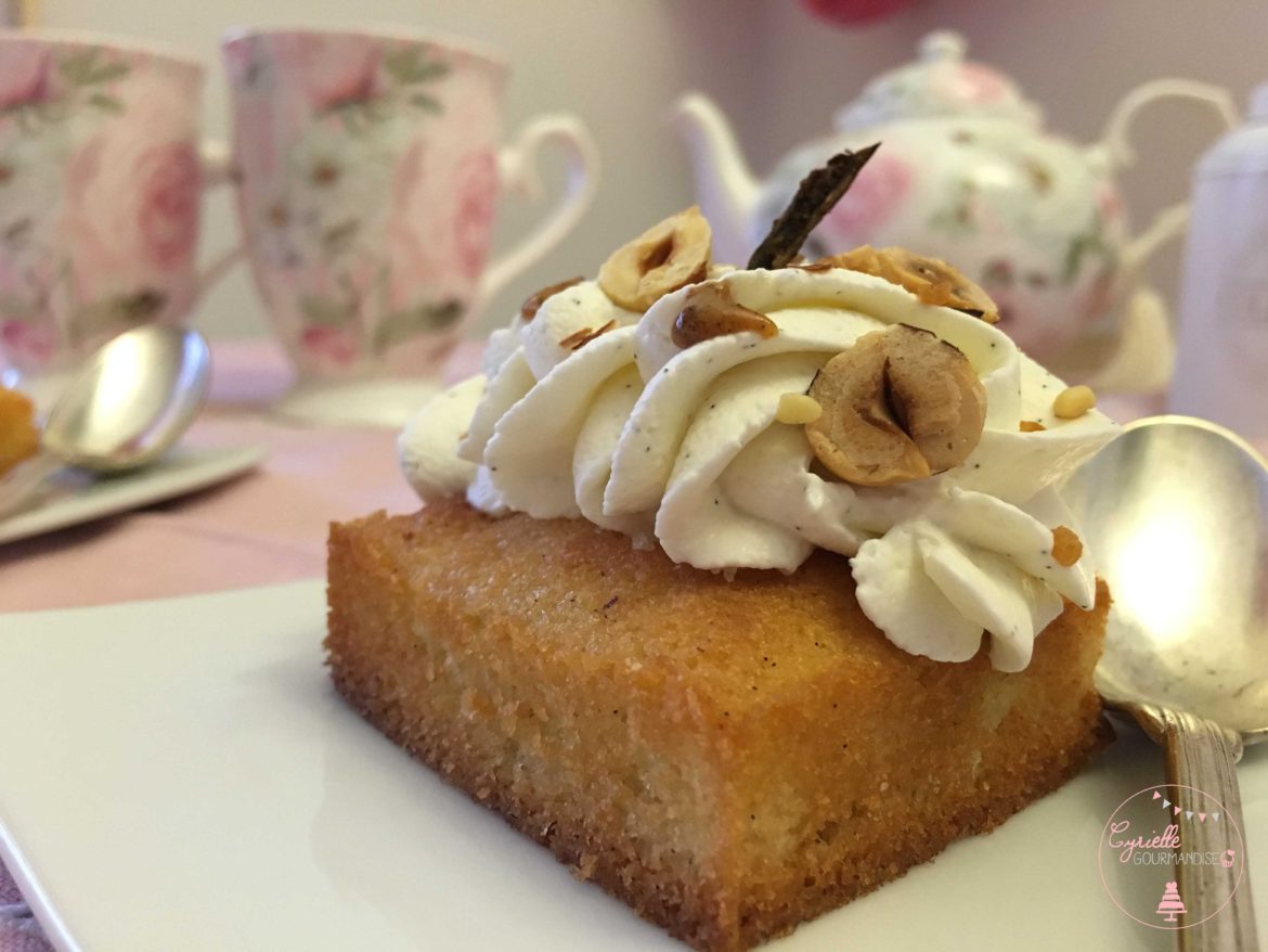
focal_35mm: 29
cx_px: 634
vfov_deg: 48.2
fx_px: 1063
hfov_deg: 61.6
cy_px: 476
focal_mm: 4.15
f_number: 2.2
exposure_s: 1/17
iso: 200
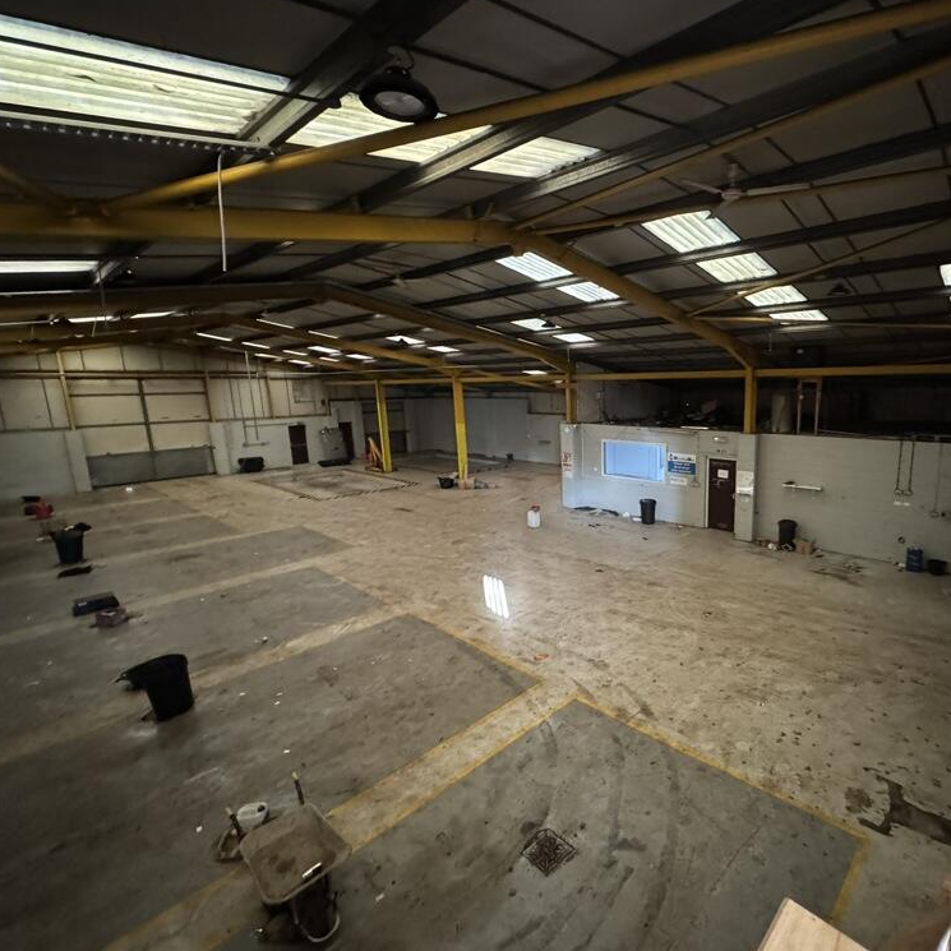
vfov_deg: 84.0
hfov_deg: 81.7
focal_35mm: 17
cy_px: 481
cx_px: 618
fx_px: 528
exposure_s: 1/40
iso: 1600
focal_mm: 2.22
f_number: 2.2
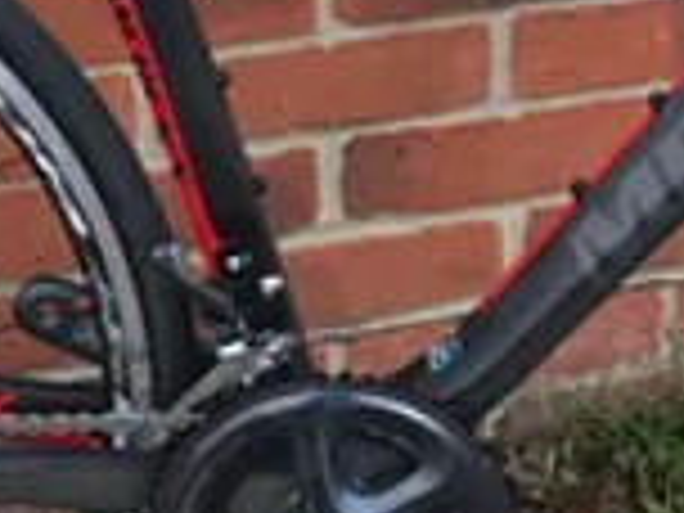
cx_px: 396
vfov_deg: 10.0
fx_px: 2905
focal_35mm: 147
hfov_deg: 13.4
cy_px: -14
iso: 20
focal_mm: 3.99
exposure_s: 1/312
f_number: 1.8
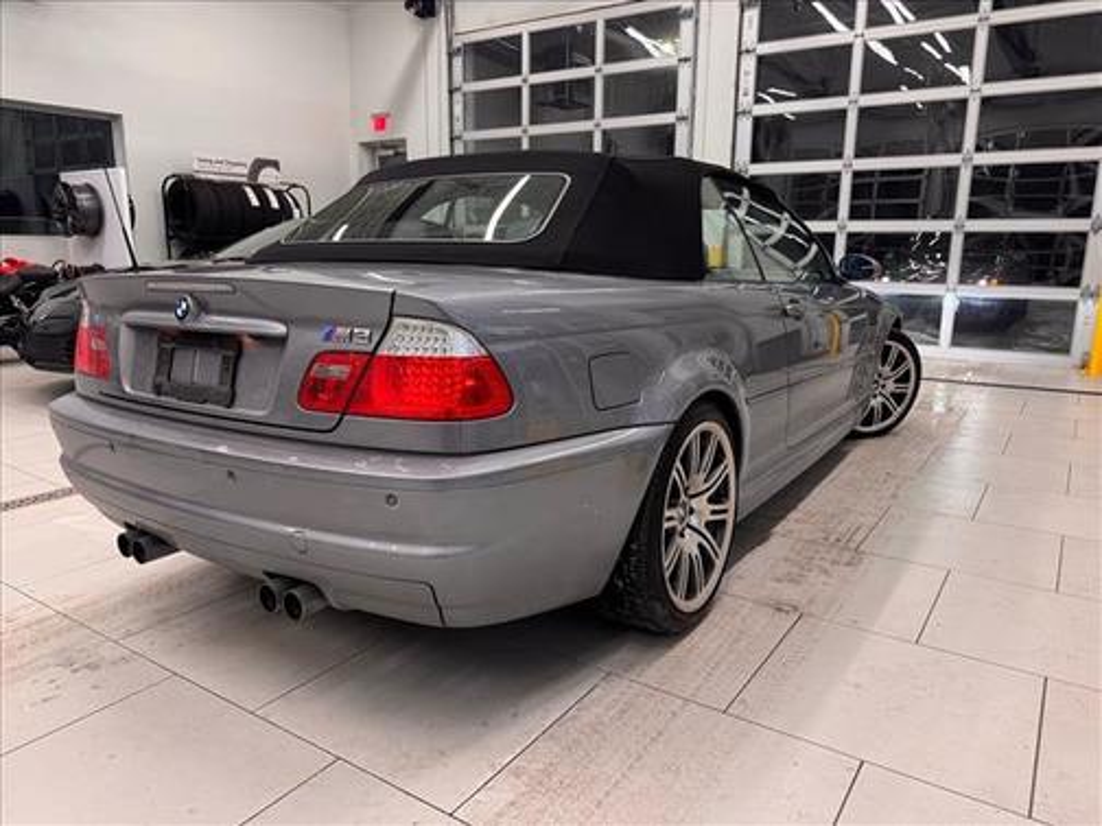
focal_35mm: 24
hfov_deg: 71.6
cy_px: 413
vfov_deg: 56.8
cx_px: 551
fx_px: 764
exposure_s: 1/120
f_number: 1.78
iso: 125
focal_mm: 6.76
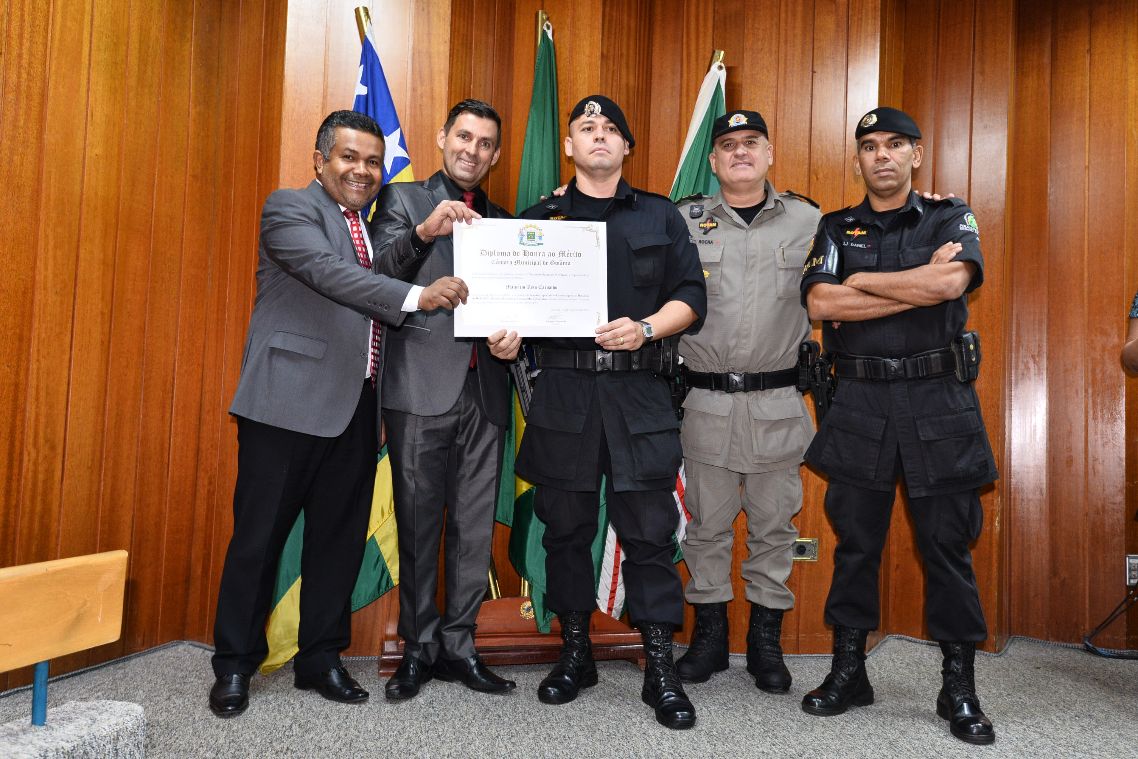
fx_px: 917
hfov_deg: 63.6
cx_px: 569
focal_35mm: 29
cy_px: 380
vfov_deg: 45.0
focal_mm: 29
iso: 1250
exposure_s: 1/60
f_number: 4.5
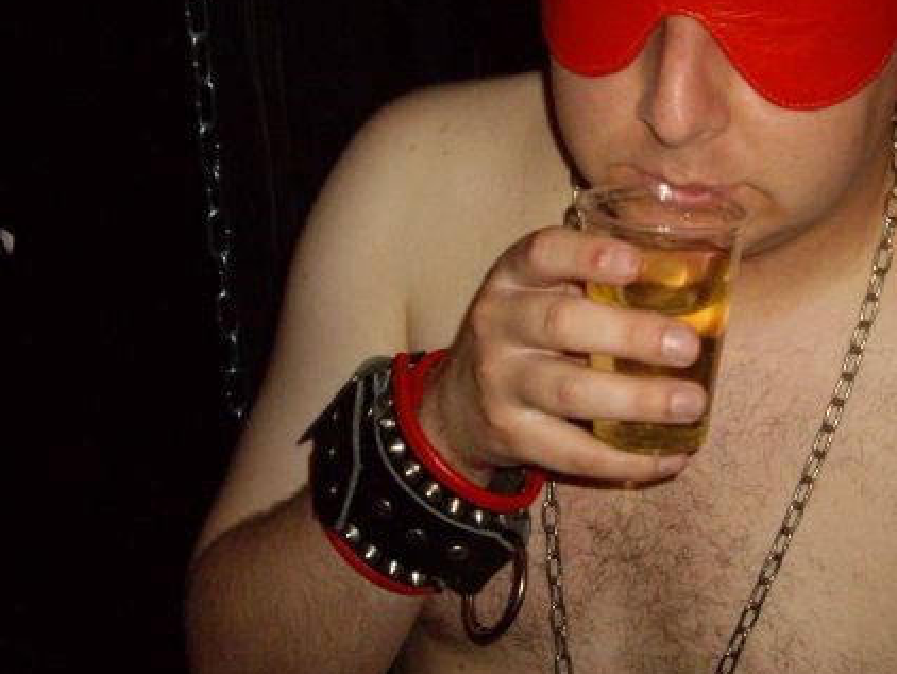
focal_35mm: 72
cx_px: 797
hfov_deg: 26.2
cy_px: 268
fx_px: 1867
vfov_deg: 20.4
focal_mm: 7.9
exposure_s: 1/40
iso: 12
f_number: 2.8
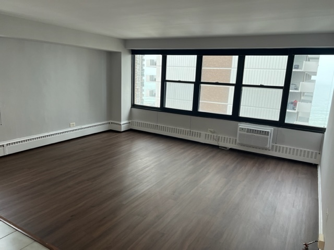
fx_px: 251
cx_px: 167
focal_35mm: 26
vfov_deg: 53.1
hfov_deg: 67.3
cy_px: 125
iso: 80
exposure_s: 1/120
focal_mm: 5.7
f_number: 1.5
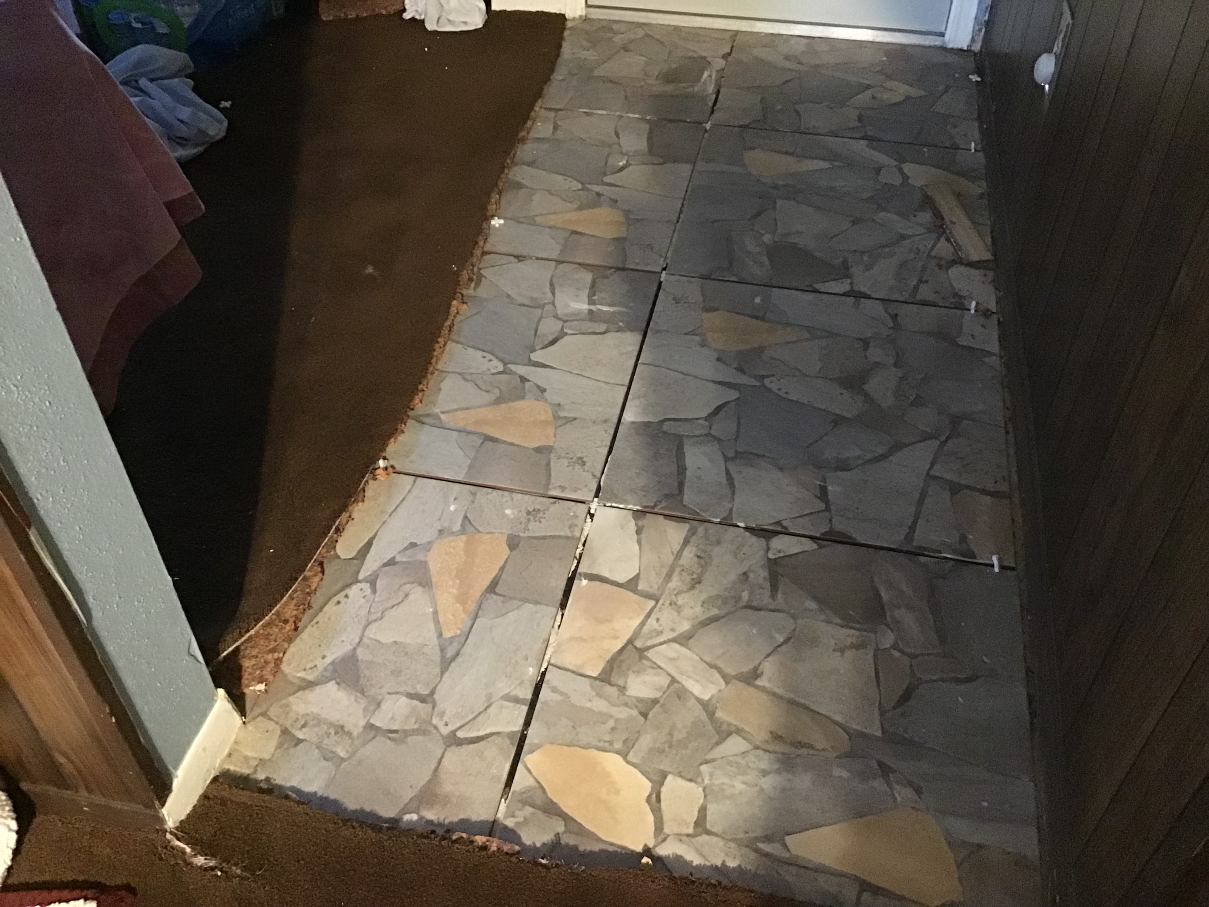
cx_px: 604
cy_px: 454
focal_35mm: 31
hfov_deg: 58.4
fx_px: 1083
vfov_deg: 45.4
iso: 640
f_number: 2.4
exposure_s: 1/15
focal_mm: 3.3
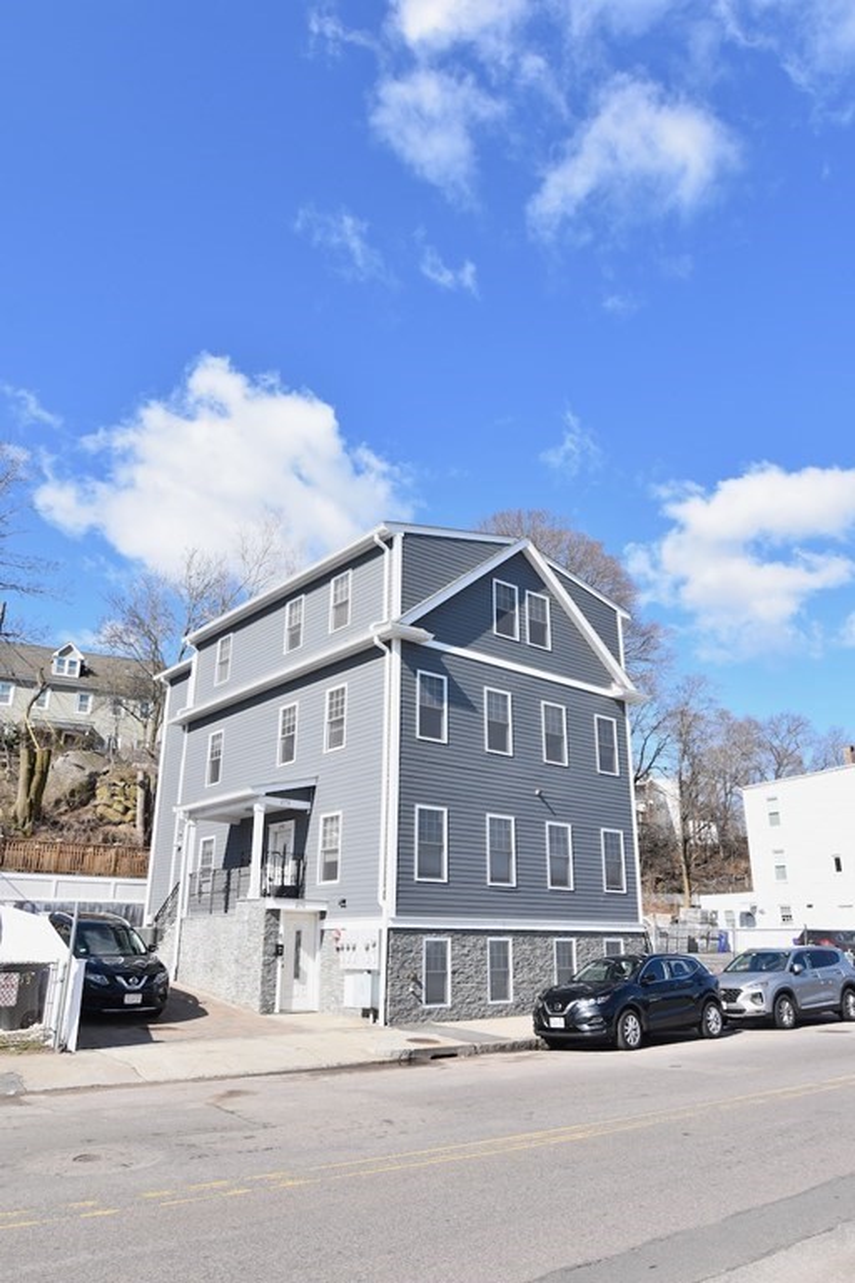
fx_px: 855
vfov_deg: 73.7
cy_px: 642
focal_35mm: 24
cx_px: 428
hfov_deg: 53.1
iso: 220
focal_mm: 16
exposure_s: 1/500
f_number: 8
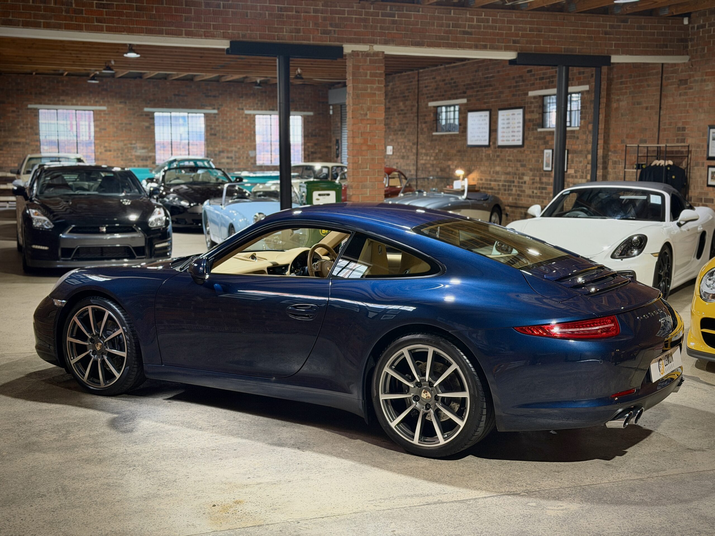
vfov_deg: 30.3
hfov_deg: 39.7
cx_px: 358
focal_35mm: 48
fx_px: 991
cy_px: 268
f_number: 1.78
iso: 320
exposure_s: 1/33
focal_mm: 6.76
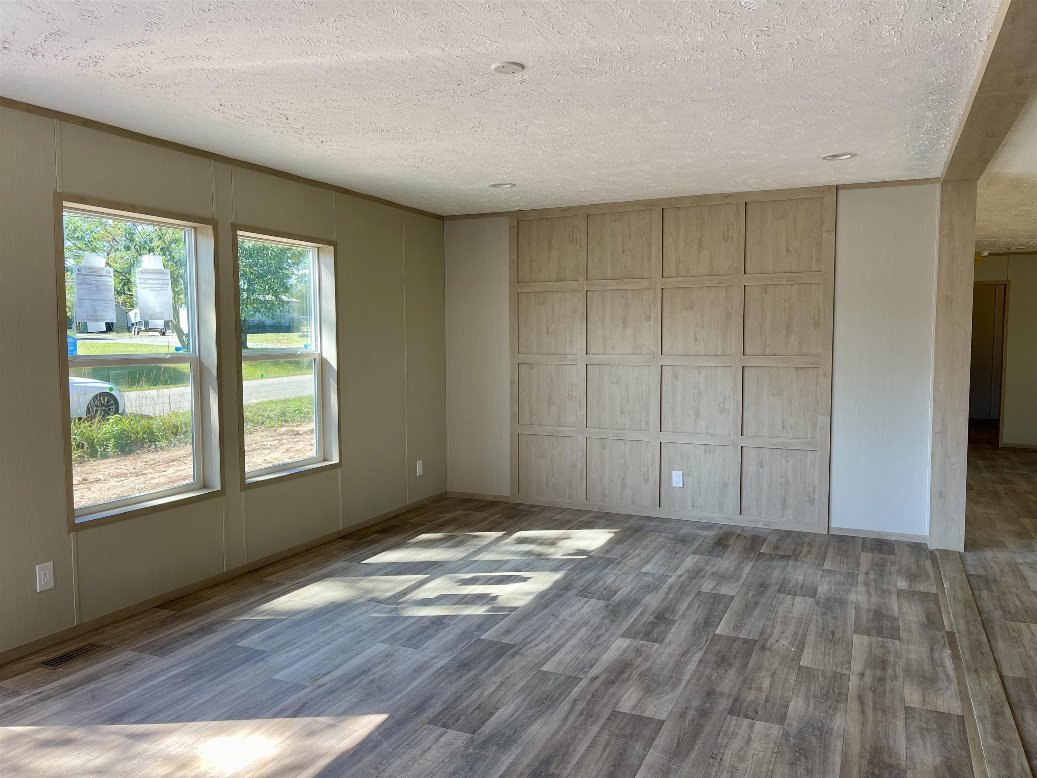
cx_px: 518
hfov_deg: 69.4
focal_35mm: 25
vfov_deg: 54.9
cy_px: 389
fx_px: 749
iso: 40
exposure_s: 1/121
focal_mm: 5.1
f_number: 1.6
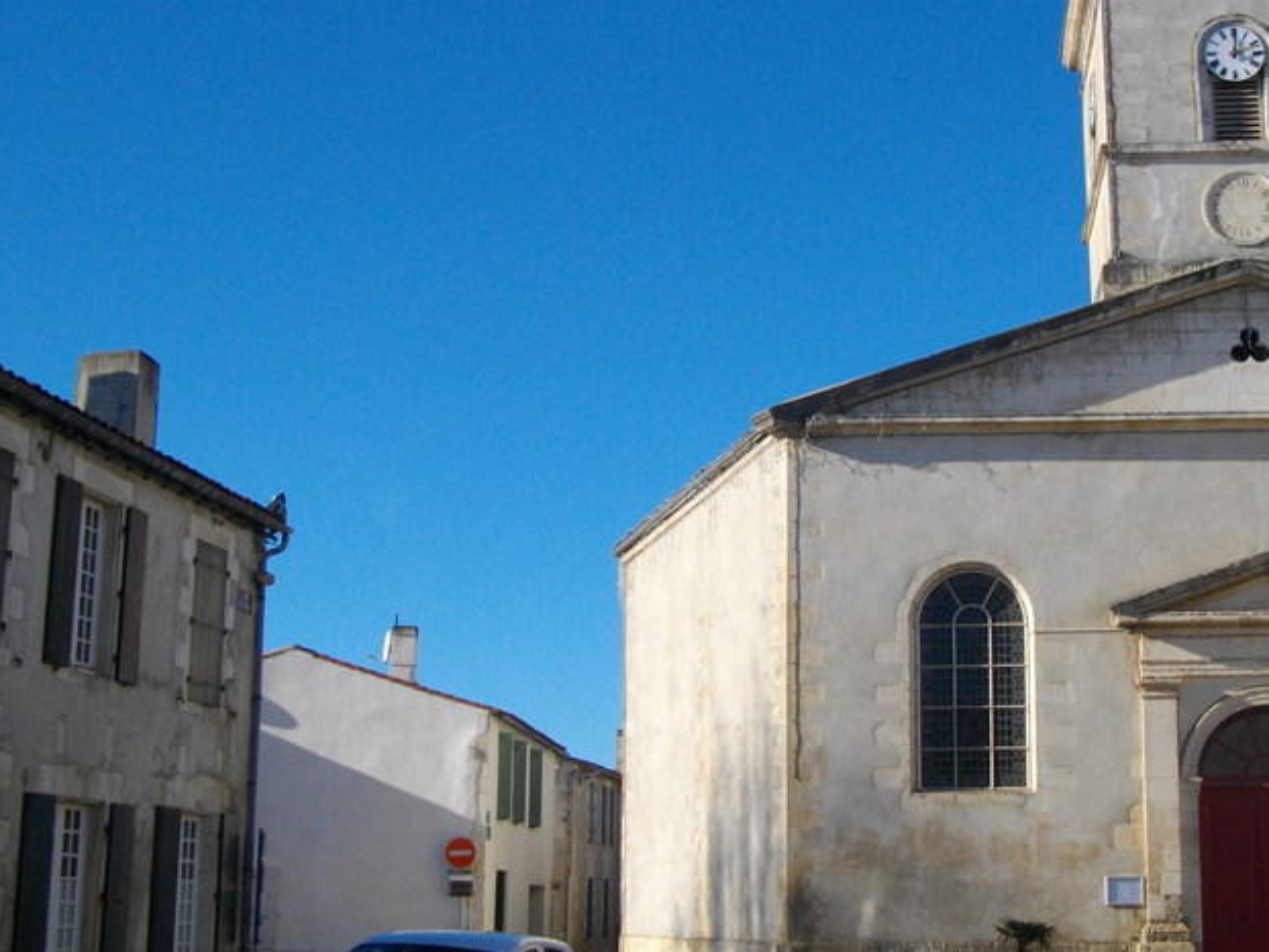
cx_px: 861
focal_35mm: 51
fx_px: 1870
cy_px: 453
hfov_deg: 37.0
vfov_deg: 28.6
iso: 100
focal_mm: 5.7
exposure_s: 1/250
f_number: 8.8
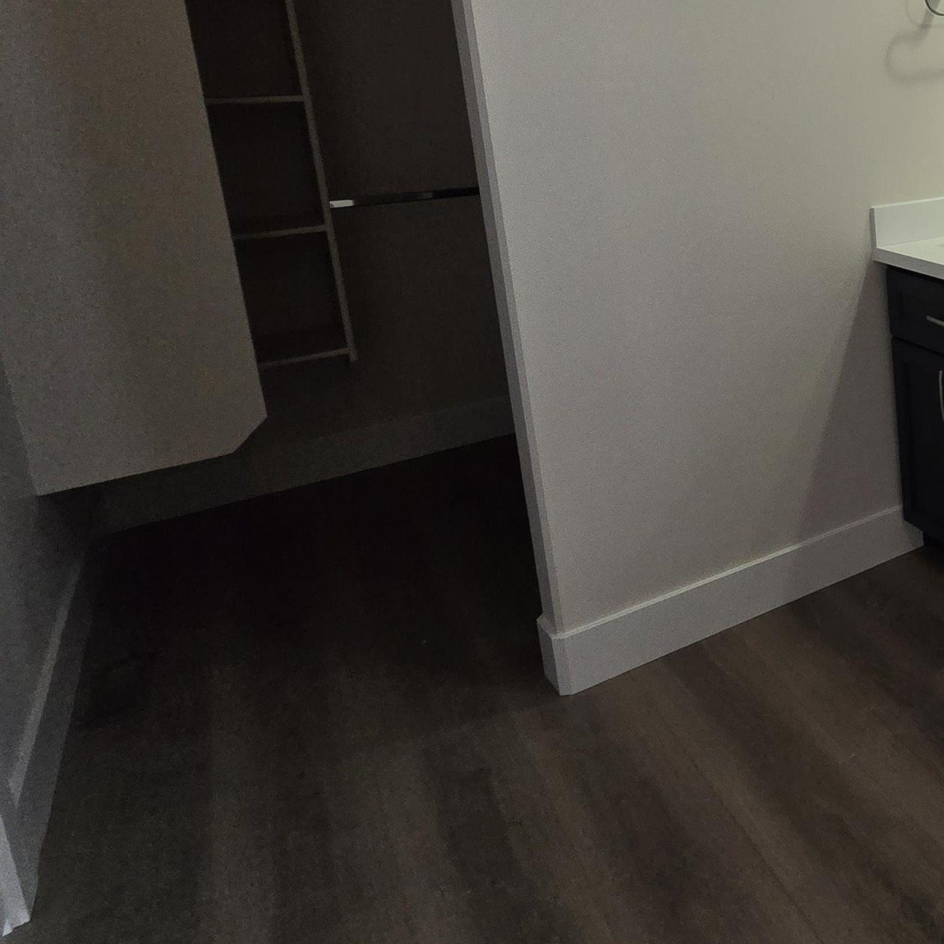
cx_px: 1138
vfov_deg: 54.3
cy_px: 222
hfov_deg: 40.1
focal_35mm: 28
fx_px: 864
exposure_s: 1/359
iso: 200
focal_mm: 2.2
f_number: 2.2
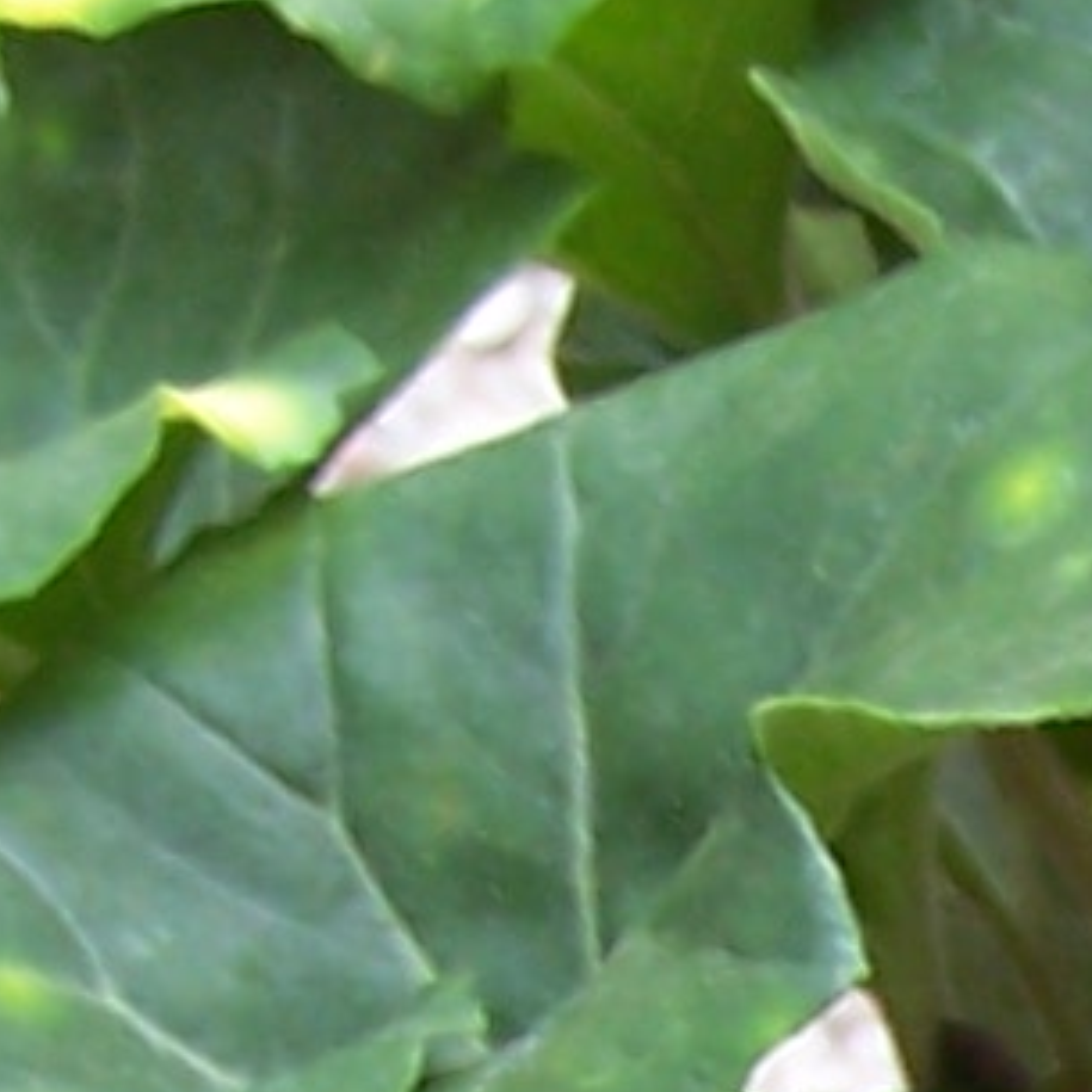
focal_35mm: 254
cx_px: 2205
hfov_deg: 6.7
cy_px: 2571
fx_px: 9065
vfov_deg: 6.6
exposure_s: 1/60
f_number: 2.8
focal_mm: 6.3
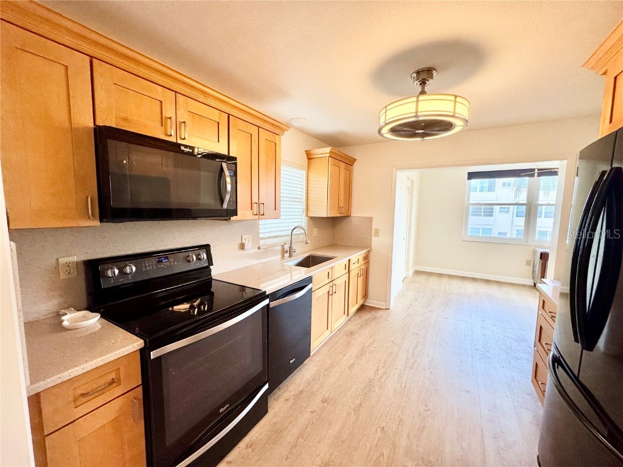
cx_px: 312
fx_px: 252
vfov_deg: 85.7
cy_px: 234
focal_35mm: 14
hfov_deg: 102.1
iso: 320
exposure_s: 1/120
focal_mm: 2.22
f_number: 2.2
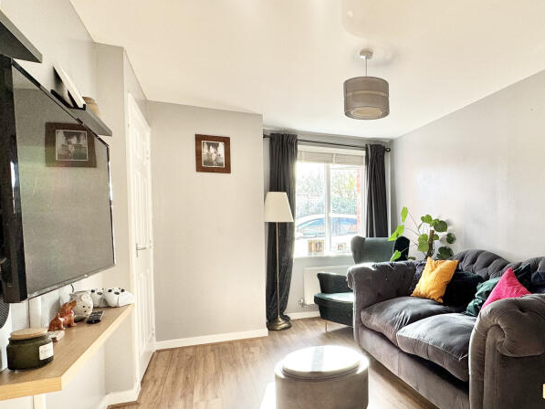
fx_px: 378
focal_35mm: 24
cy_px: 244
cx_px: 391
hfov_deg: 68.2
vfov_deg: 56.4
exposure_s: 1/99
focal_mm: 2.22
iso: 100
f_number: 2.2
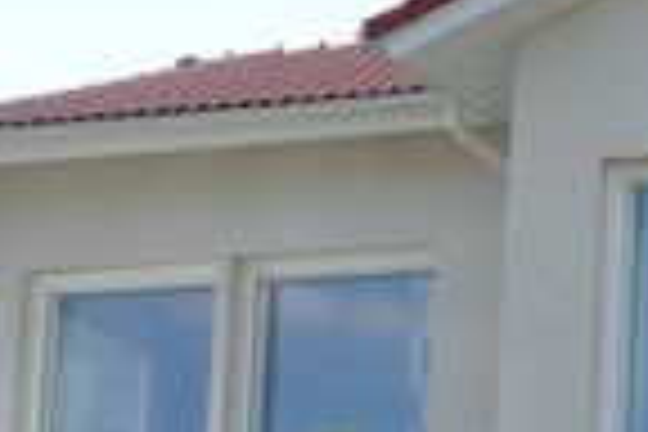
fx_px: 3943
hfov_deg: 9.1
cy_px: 659
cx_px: 1058
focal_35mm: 219
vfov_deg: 6.2
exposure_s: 1/320
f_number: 9
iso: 200
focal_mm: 35
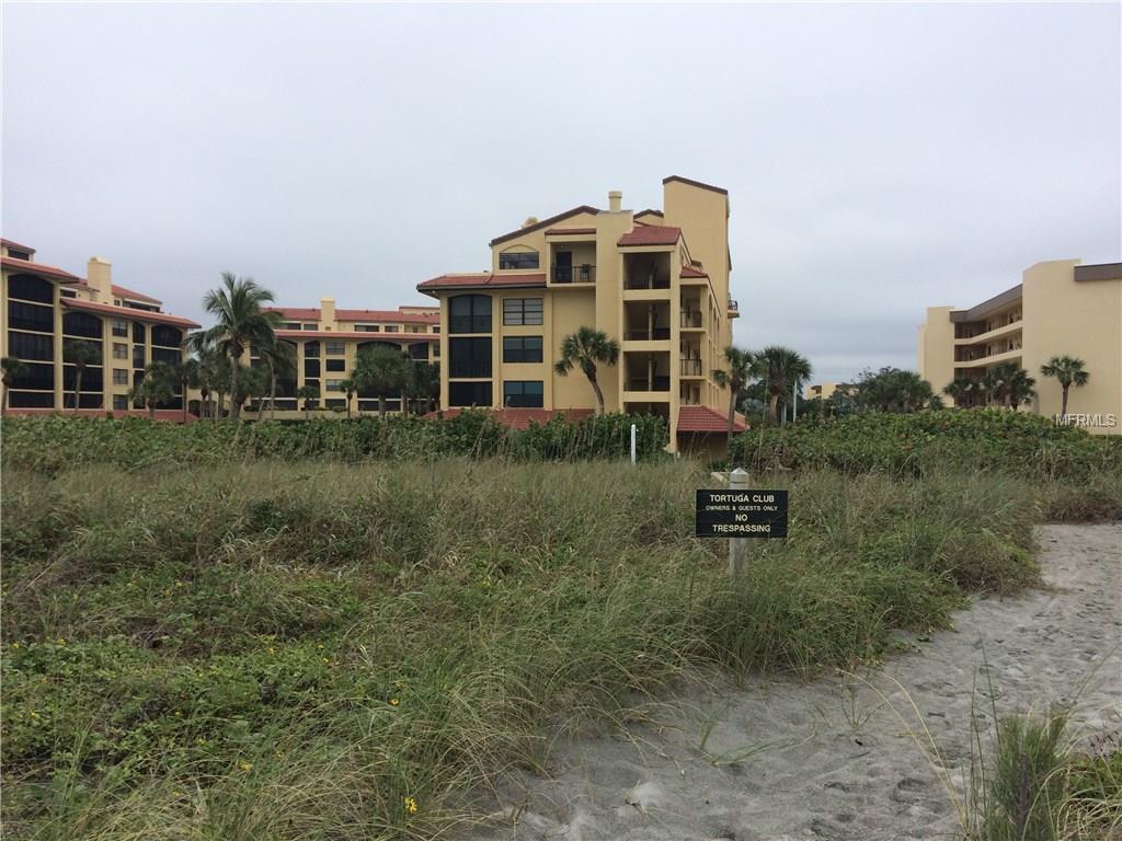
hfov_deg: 61.7
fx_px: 940
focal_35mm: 29
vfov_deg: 48.2
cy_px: 420
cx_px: 561
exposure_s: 1/774
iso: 32
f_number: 2.2
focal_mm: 4.15
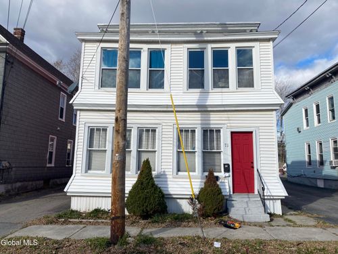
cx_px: 169
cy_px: 127
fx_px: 254
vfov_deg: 53.1
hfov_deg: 67.3
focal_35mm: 26
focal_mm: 4.25
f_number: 1.8
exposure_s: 1/3401
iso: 32
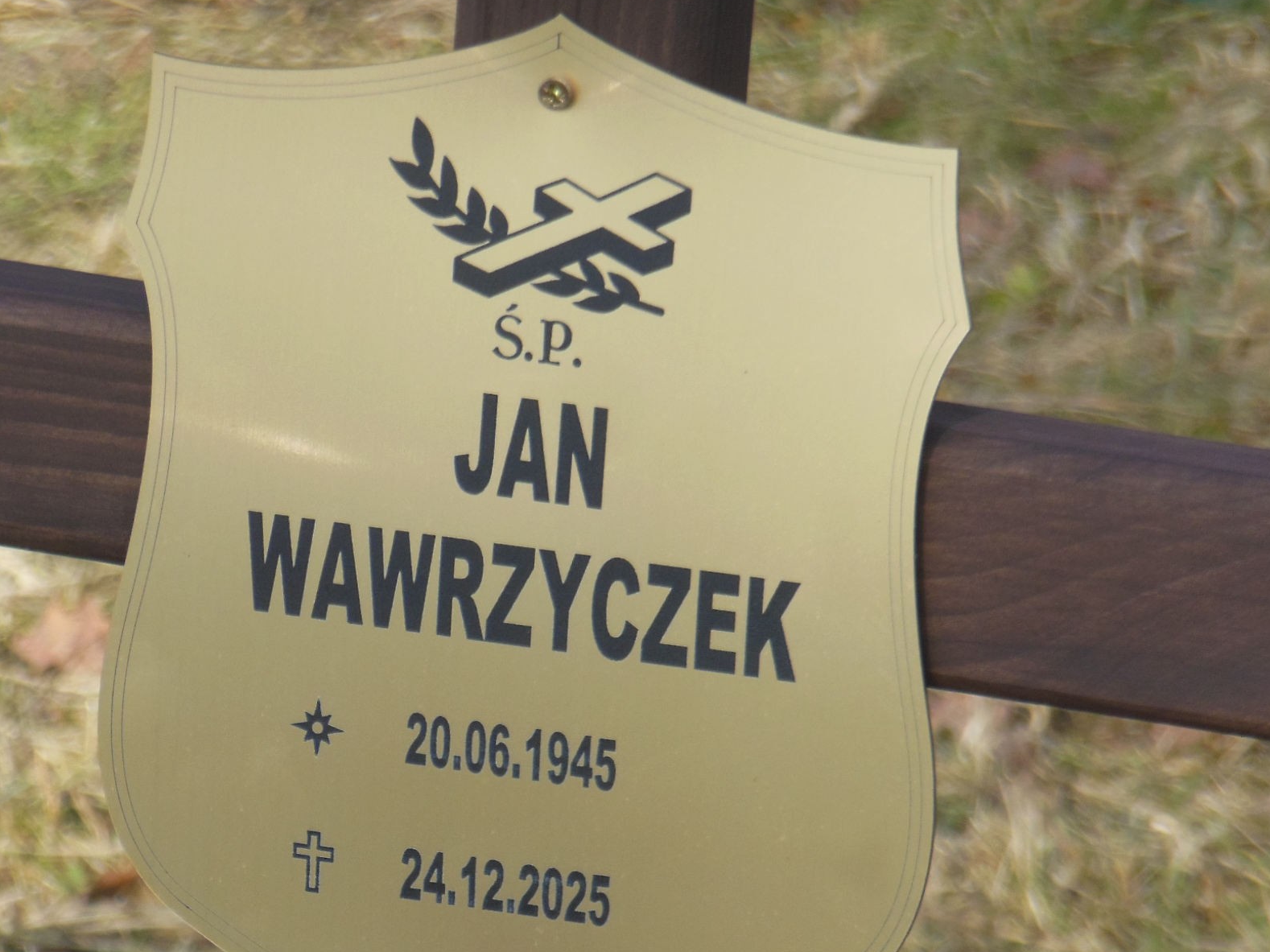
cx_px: 449
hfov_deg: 5.5
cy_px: 636
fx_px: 13206
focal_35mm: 360
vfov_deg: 4.1
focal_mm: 45
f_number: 5.8
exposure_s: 1/250
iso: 125
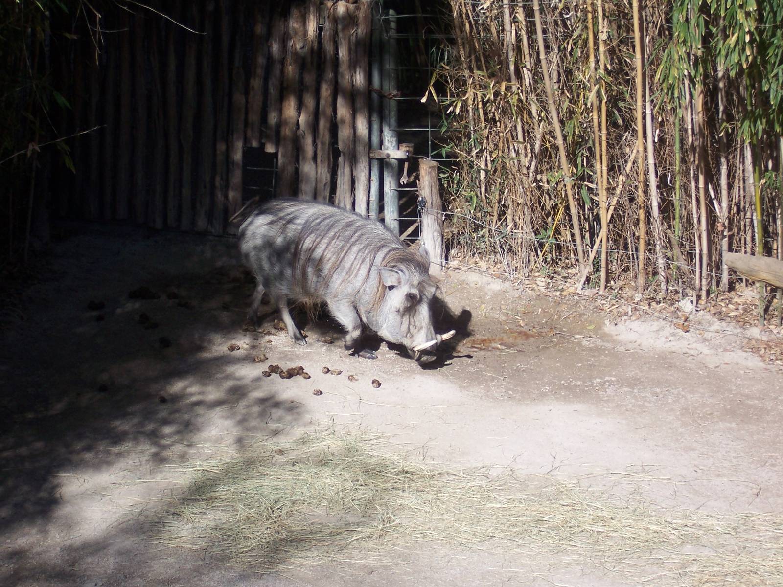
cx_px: 392
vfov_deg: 11.2
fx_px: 2986
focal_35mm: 132
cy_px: 294
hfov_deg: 14.9
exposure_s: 1/500
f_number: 4.8
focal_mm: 22
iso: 80
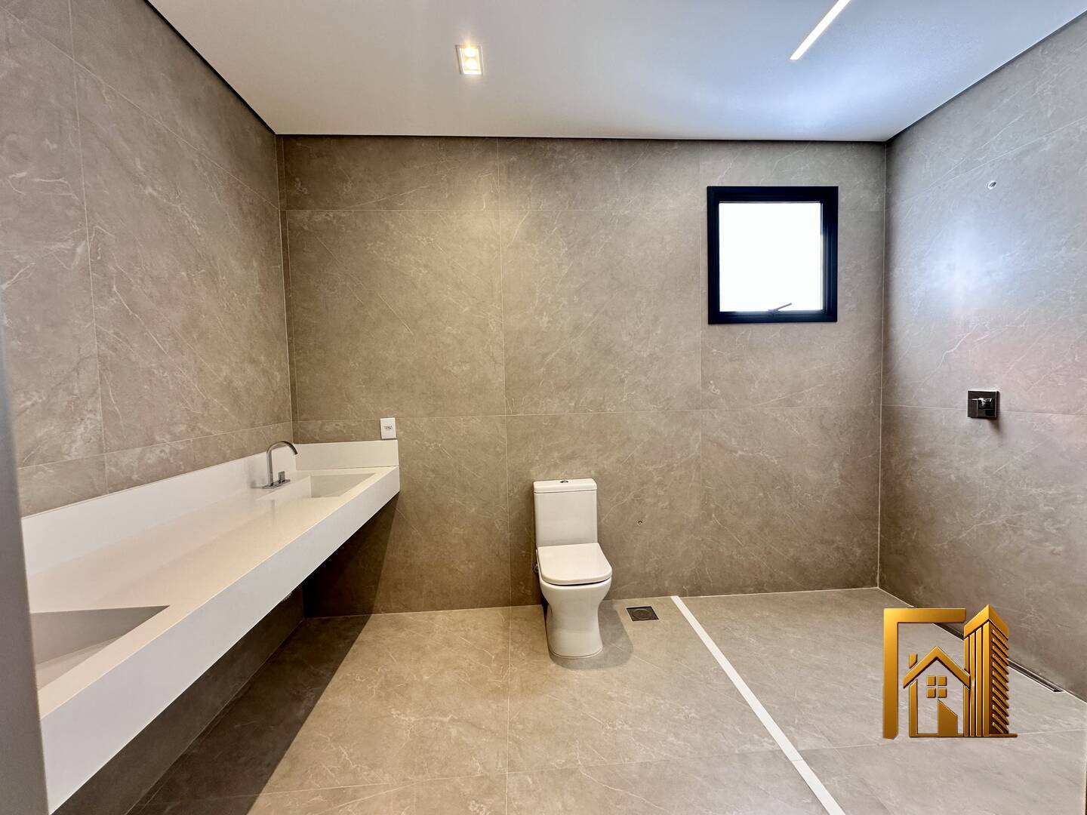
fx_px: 440
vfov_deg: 85.7
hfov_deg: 102.1
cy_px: 408
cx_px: 544
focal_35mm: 14
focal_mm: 2.22
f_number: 2.2
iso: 100
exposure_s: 1/60
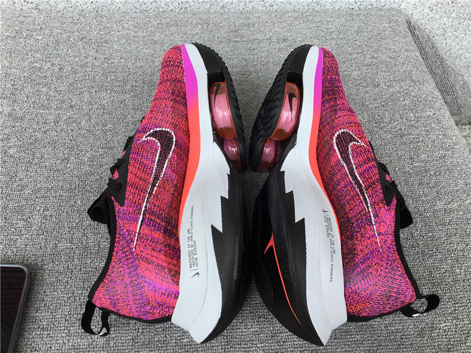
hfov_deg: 58.4
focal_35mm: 31
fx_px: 422
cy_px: 176
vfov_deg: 45.4
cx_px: 236
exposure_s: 1/244
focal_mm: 3.3
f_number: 2.4
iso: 25
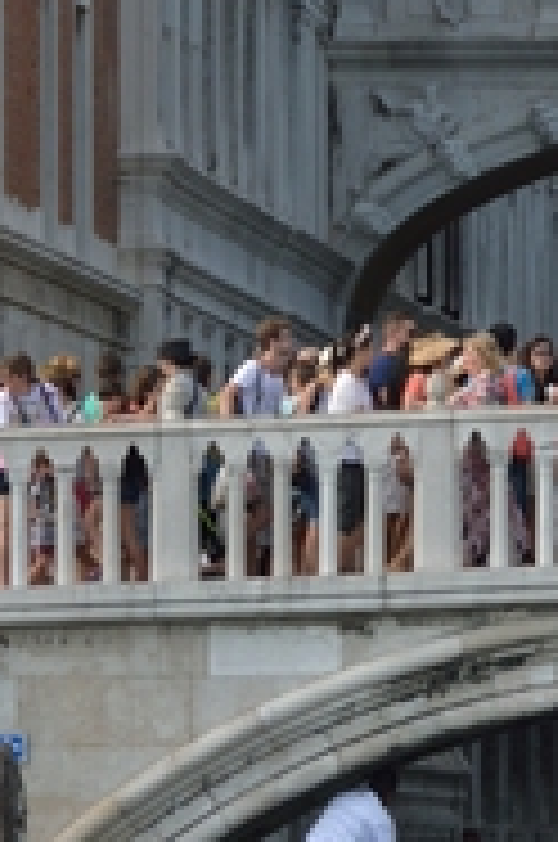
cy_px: -311
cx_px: 866
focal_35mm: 534
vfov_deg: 3.9
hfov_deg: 2.6
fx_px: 12458
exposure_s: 1/320
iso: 100
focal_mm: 95
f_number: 5.3
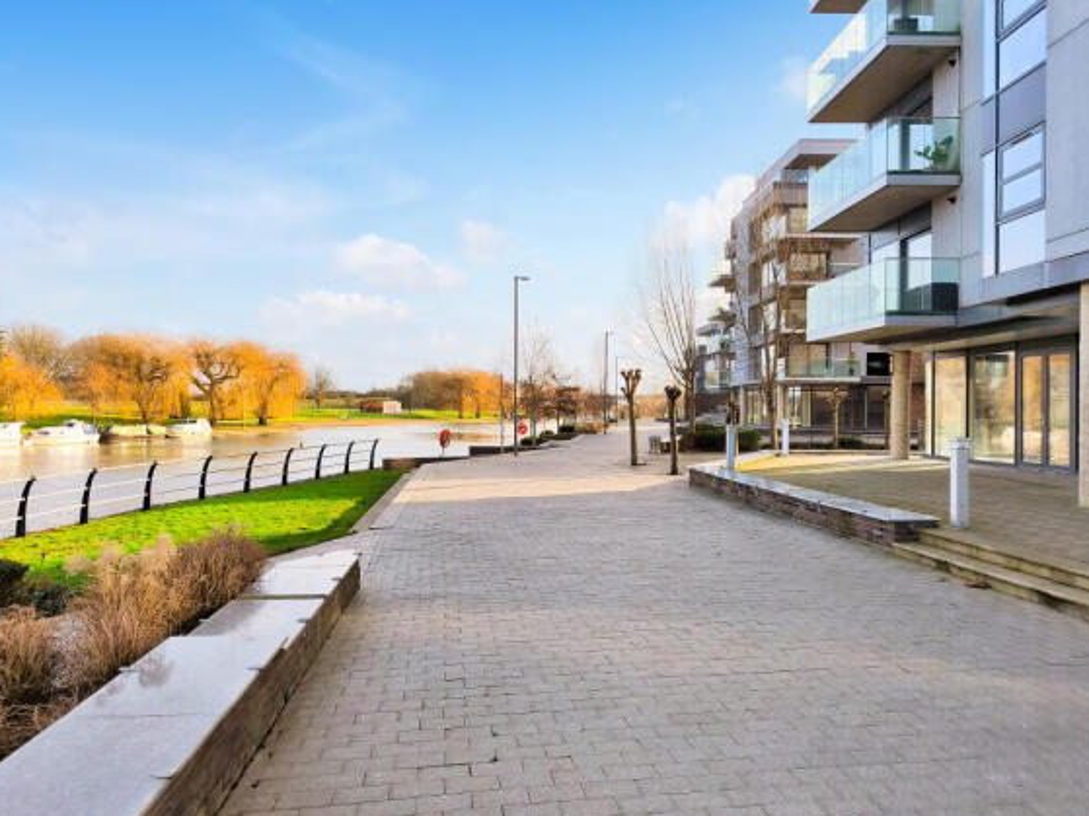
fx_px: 755
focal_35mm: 24
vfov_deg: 56.8
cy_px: 424
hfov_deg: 71.6
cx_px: 531
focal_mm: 6.57
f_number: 1.6
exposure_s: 1/5106
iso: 80
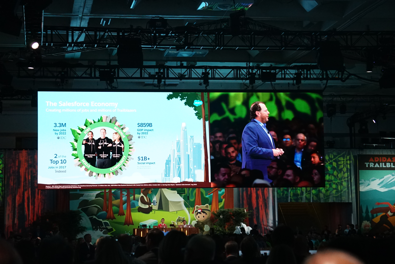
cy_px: 132
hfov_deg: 21.7
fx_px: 1031
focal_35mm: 94
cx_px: 198
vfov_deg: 14.6
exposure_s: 1/100
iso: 2000
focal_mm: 63
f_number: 4.5
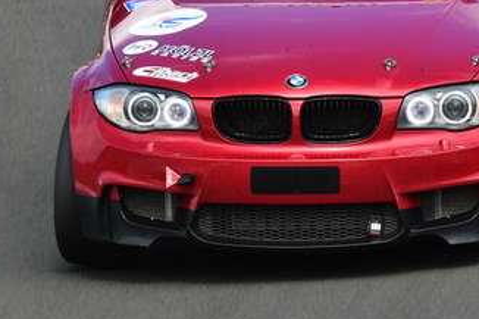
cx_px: 267
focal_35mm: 1142
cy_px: 13
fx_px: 15187
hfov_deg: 1.8
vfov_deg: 1.2
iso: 320
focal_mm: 310
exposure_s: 1/250
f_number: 11
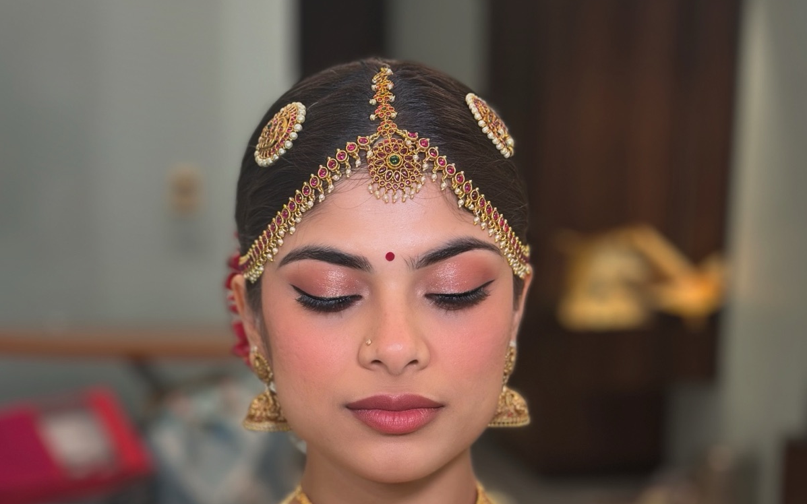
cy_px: 465
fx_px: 1495
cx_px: 403
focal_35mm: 68
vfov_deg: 18.8
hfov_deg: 30.2
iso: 80
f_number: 1.78
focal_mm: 6.86
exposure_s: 1/50
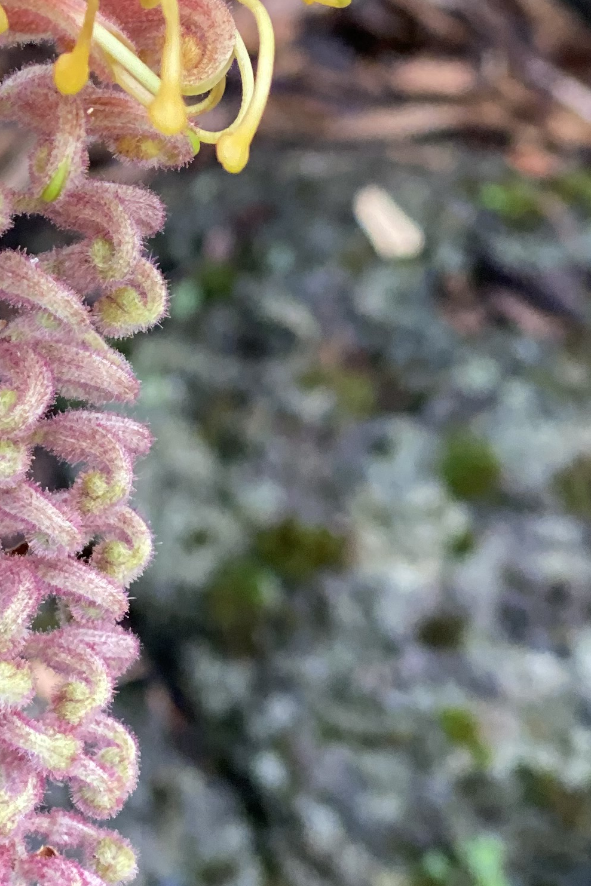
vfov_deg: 13.9
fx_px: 3619
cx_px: -159
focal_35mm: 147
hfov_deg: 9.2
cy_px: 162
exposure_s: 1/122
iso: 100
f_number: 2
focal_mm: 6
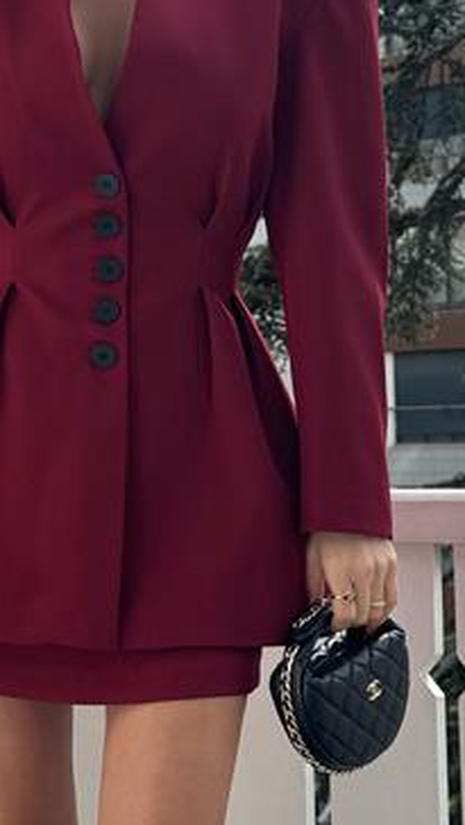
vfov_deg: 22.8
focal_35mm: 93
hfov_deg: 12.9
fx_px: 2037
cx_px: 48
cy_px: 265
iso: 80
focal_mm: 6.76
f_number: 1.78
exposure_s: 1/2174
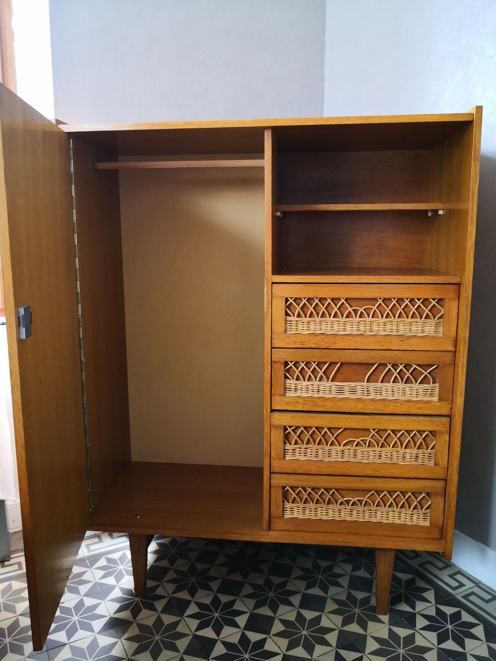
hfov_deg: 51.4
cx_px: 248
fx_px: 516
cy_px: 330
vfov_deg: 65.3
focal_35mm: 27
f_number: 1.6
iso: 160
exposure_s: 1/33.3
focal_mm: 3.95
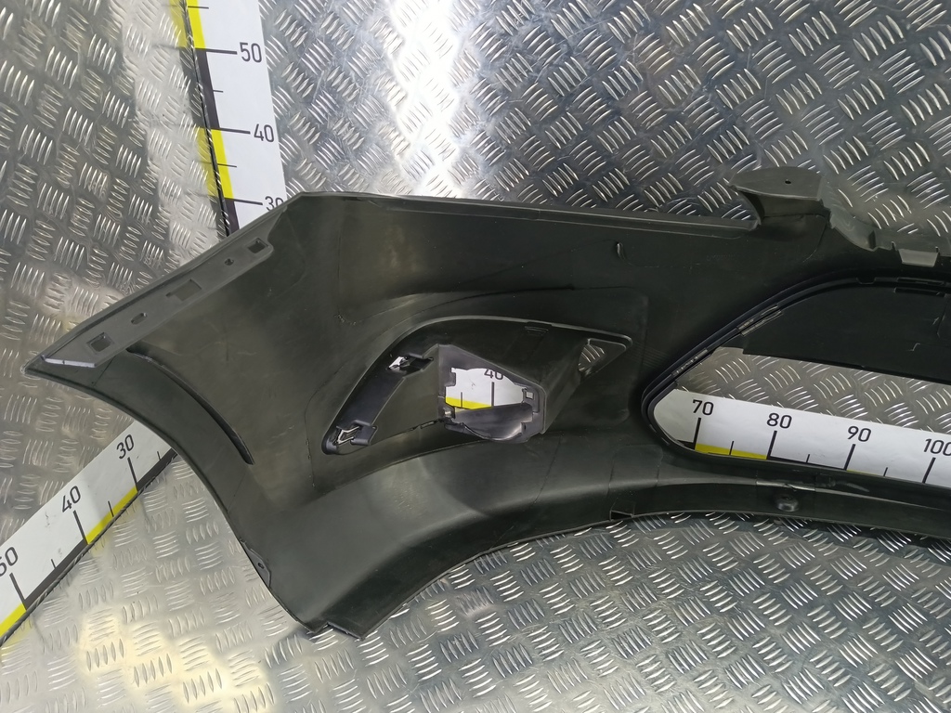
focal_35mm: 23
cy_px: 356
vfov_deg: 58.9
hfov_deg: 73.9
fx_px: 632
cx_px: 476
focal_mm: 4.11
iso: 224
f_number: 1.6
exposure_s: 1/50
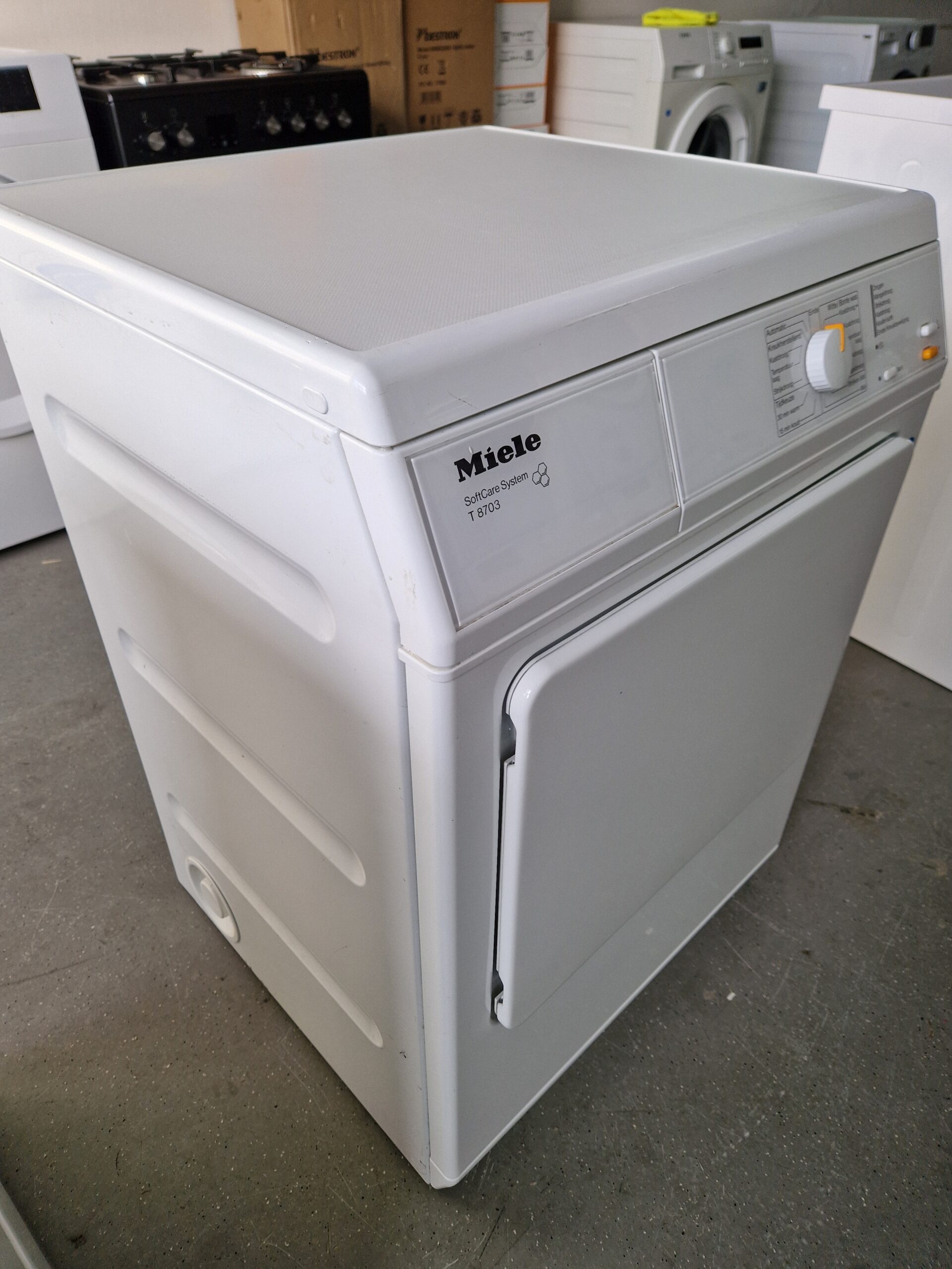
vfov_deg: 73.9
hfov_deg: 58.9
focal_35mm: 23
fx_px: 843
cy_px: 634
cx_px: 476
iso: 64
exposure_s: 1/180
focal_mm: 5.4
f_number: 1.8
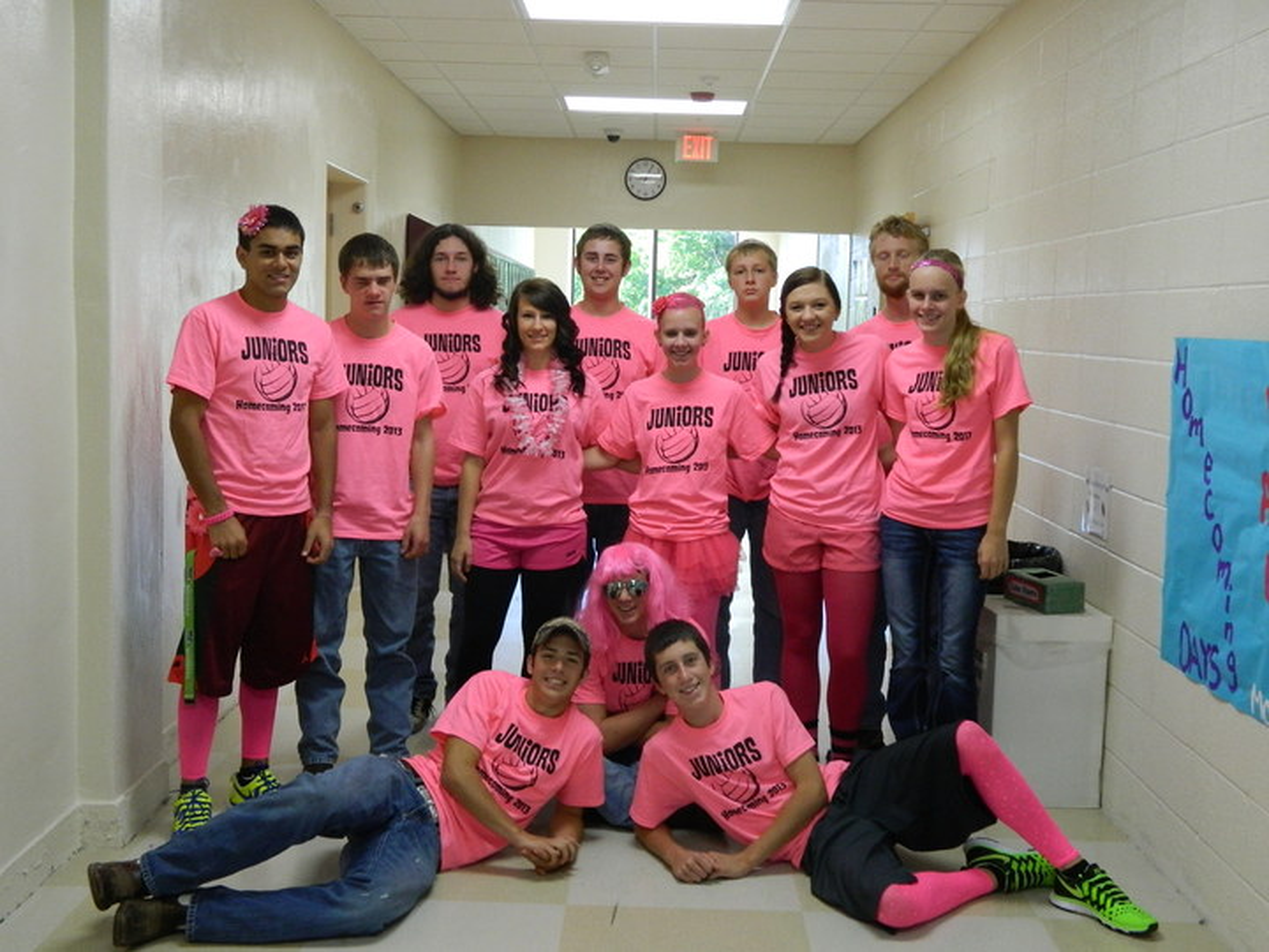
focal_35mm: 41
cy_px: 476
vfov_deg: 35.1
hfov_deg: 45.8
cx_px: 634
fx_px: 1503
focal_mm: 7.3
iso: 320
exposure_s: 1/40
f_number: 3.5
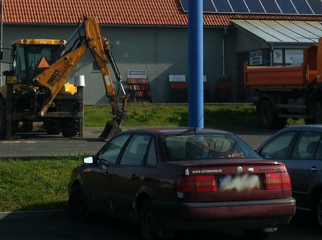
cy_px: 16
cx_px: 110
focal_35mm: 114
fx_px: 1059
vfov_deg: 12.8
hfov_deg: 17.3
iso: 80
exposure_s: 1/1175
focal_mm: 3.85
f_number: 2.8
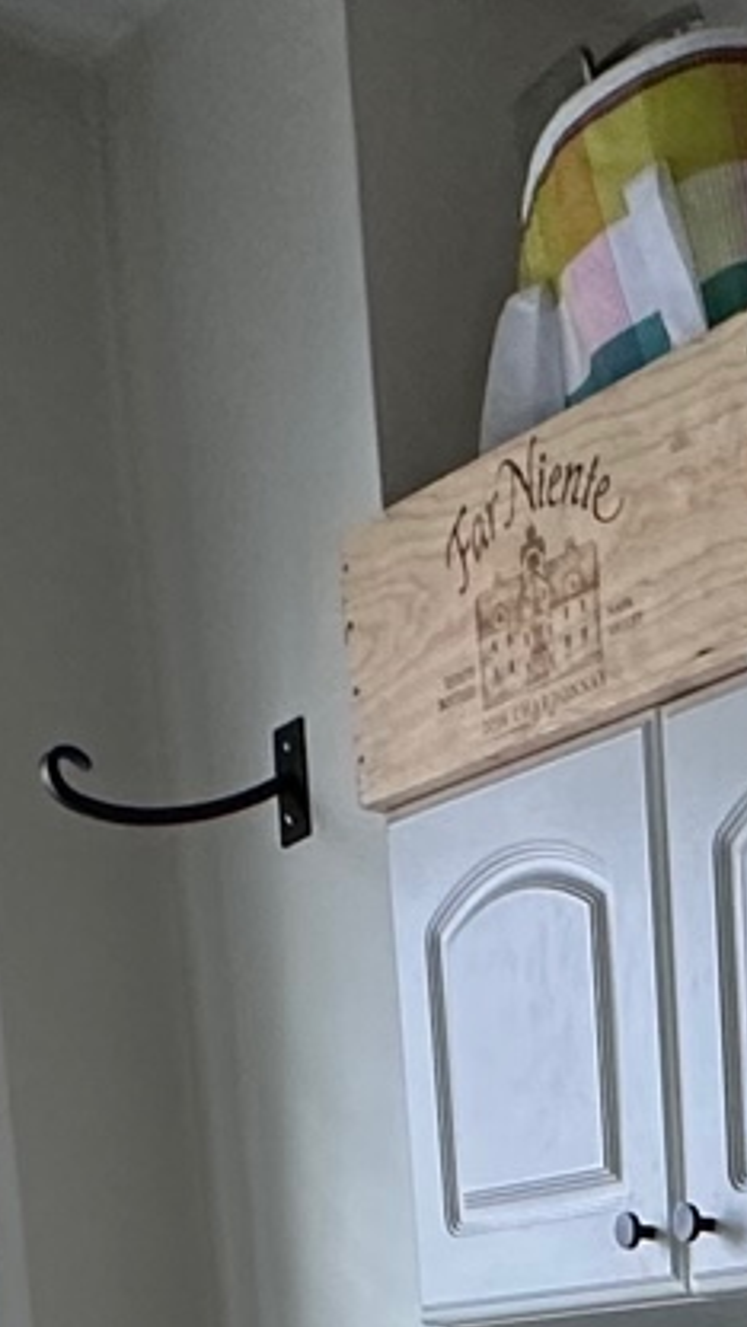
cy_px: 2118
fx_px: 2606
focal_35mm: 74
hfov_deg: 14.5
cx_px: 1306
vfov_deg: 22.2
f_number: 2.2
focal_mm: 2.22
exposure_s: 1/120
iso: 250
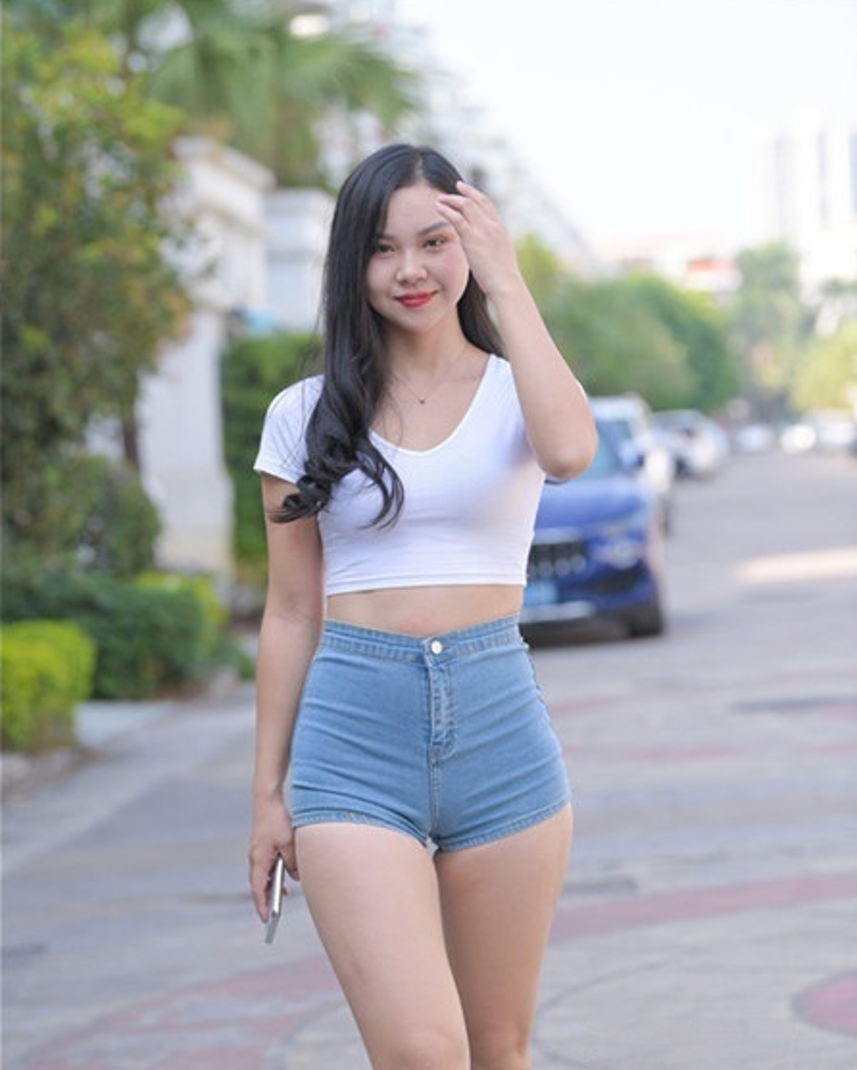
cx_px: 430
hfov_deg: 12.3
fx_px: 3961
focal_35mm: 125
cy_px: 639
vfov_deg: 15.4
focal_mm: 110
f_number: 4
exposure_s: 1/1000
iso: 400
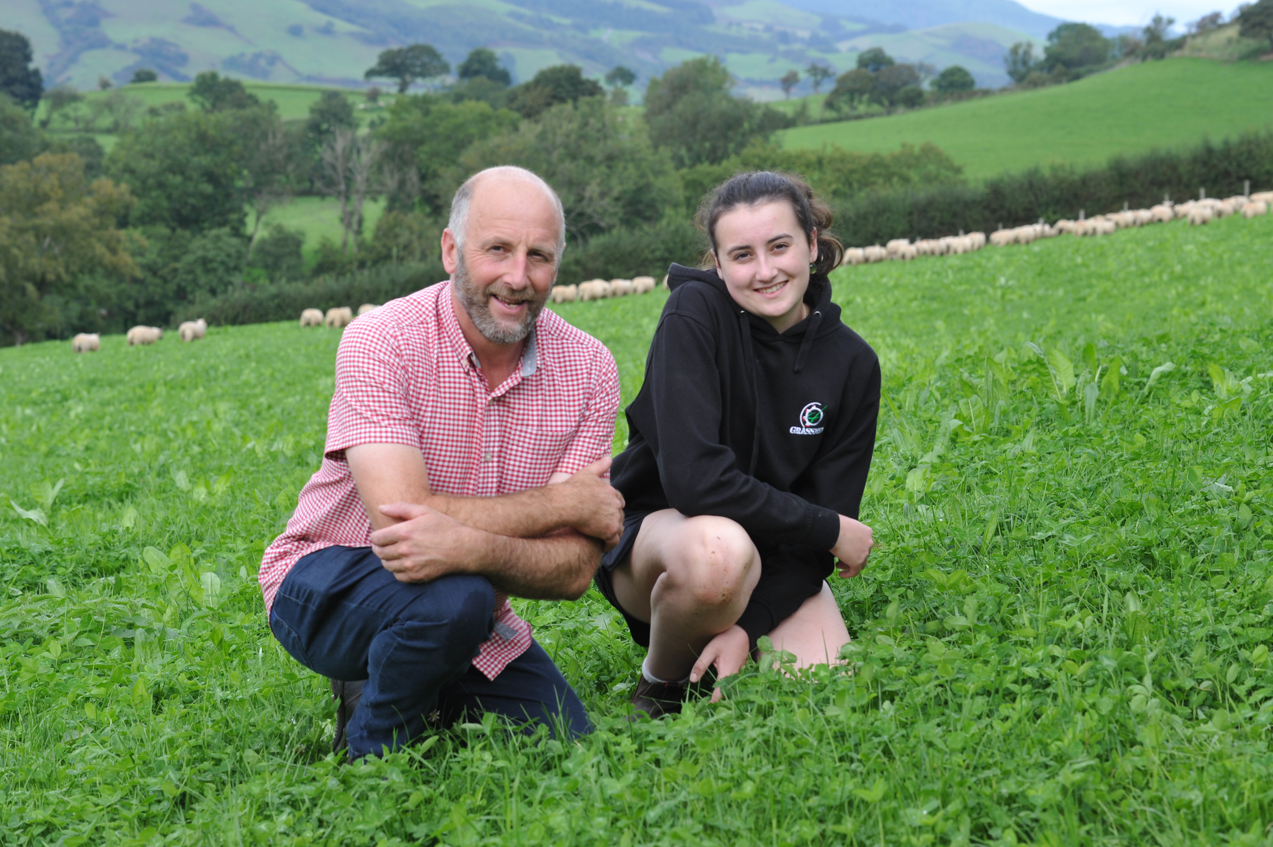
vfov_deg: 13.9
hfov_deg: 20.8
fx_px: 3463
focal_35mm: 98
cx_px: 636
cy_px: 424
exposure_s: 1/200
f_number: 9
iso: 400
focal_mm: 98
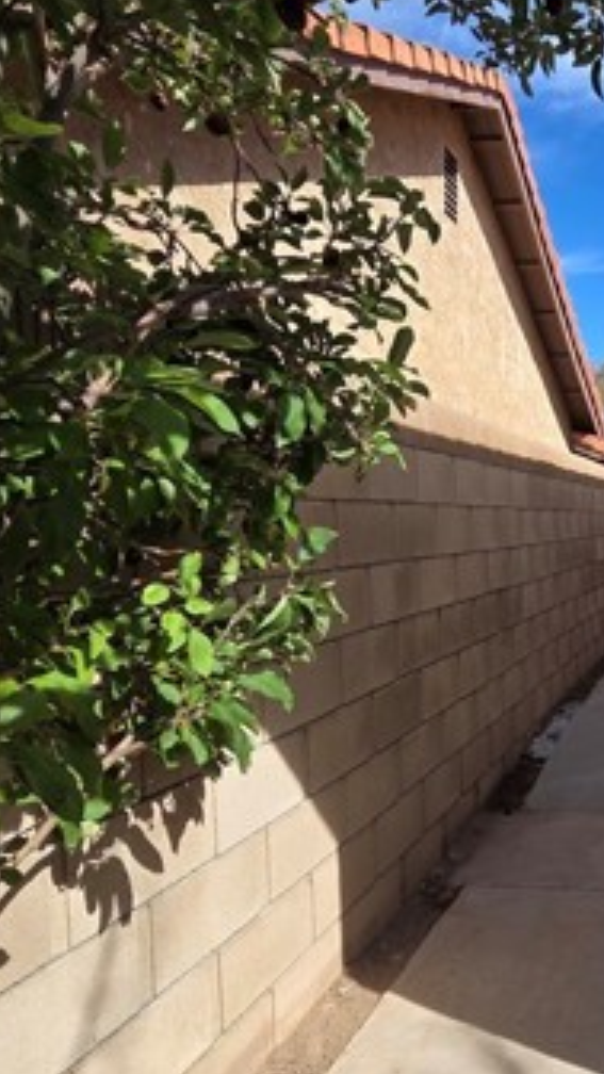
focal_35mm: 27
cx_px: 630
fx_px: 769
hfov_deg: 37.4
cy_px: 575
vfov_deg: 69.8
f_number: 2.2
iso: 50
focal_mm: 2.2
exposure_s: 1/1554
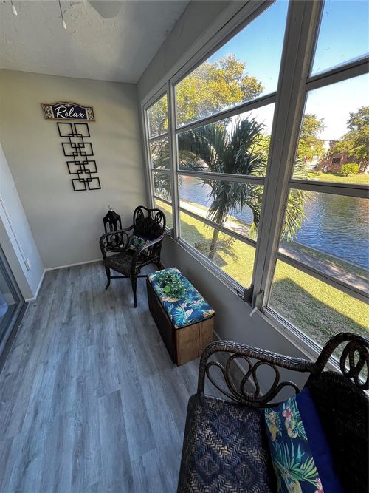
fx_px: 185
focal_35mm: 13
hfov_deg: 89.9
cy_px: 246
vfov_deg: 106.2
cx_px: 184
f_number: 1.8
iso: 40
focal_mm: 1.57
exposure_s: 1/99
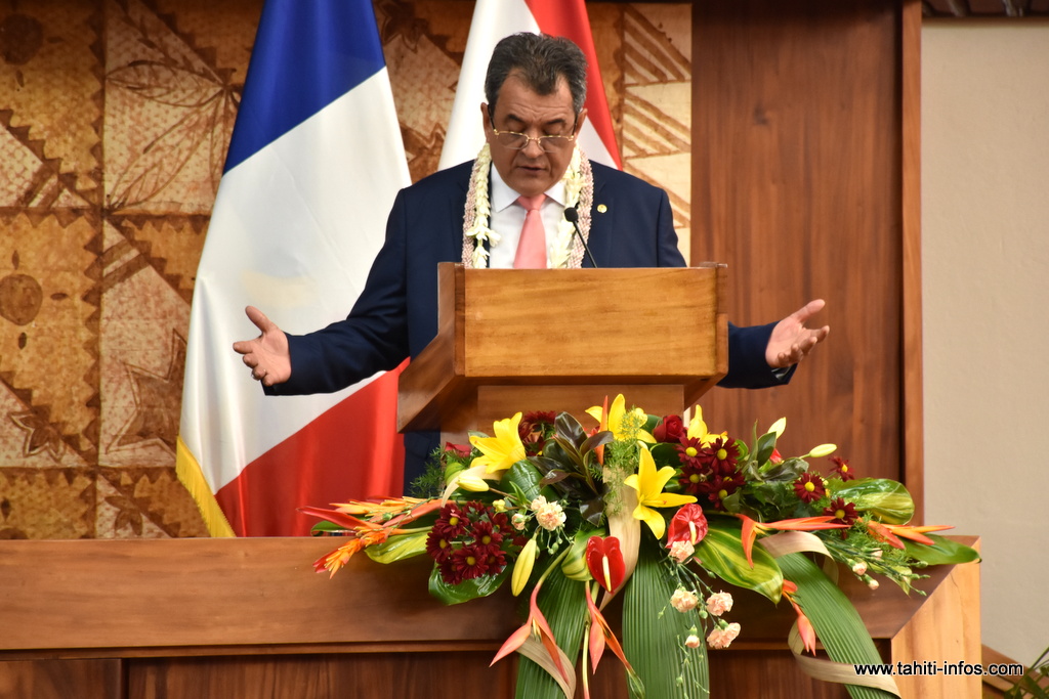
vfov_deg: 6.5
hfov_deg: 9.8
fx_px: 6120
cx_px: 524
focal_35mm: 210
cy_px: 350
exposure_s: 1/100
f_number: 5.6
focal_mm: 140
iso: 1000
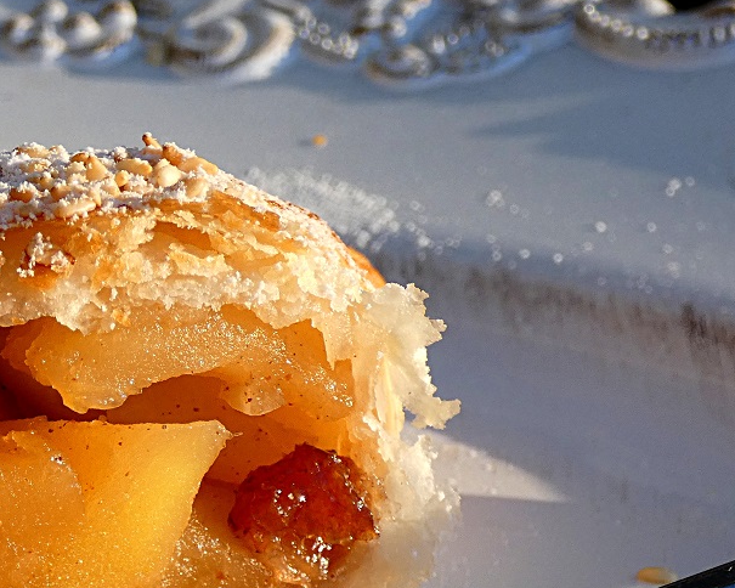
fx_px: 2632
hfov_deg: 15.7
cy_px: 478
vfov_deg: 12.7
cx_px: 92
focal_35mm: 121
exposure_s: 1/400
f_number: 3.9
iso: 80
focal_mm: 9
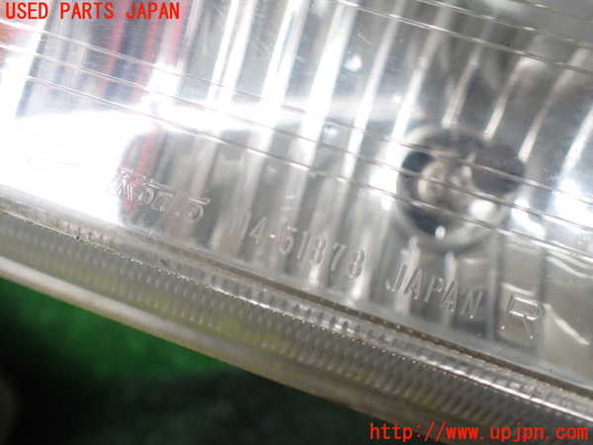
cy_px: 222
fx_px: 514
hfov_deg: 60.0
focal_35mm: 30
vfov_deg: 46.8
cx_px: 296
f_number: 2.3
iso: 200
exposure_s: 1/125
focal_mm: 5.4
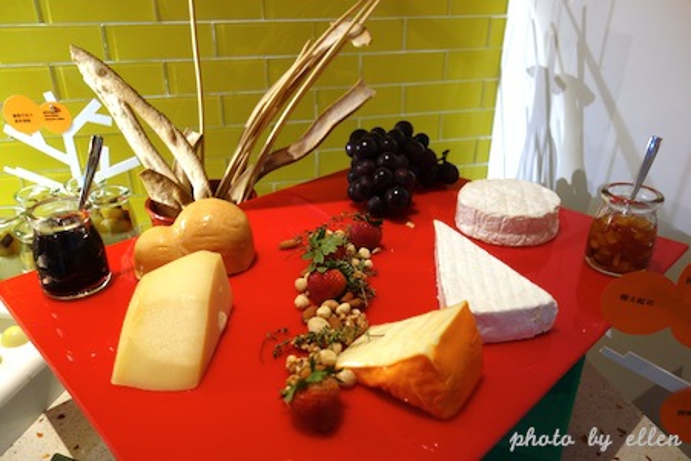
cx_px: 346
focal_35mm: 28
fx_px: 537
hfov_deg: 65.5
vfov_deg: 46.4
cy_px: 230
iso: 400
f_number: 1.8
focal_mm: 10.4
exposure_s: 1/30
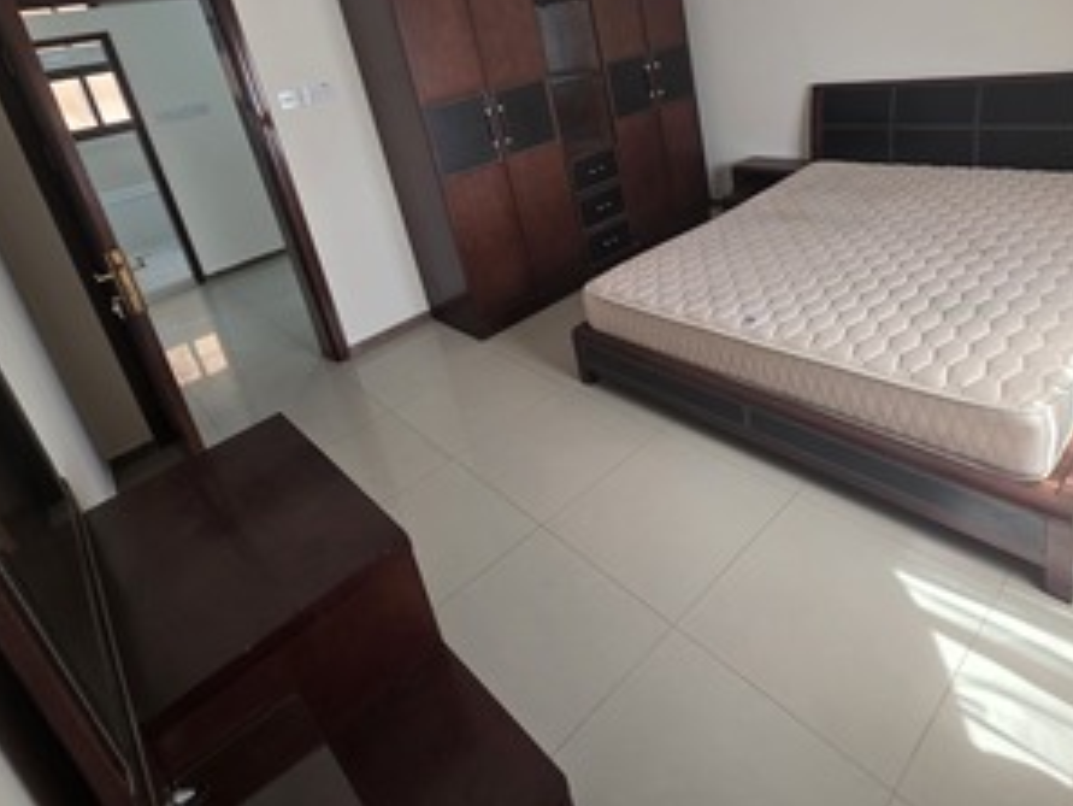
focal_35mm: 20
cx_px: 609
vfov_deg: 62.7
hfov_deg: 81.3
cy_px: 215
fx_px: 620
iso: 160
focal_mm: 2.2
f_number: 1.9
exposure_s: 1/100
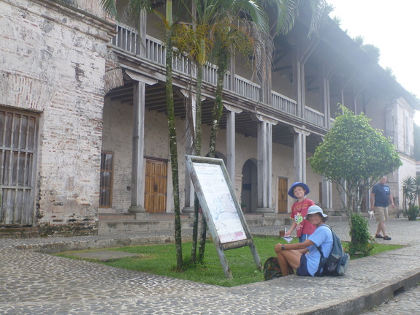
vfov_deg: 39.6
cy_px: 158
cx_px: 210
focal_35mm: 36
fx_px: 437
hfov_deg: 51.4
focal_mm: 6.4
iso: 100
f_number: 3.9
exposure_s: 1/125
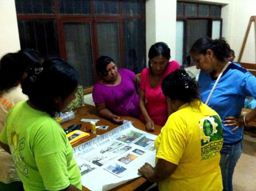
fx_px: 258
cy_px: 96
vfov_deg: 40.6
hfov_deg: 52.7
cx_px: 128
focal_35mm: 35
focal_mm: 3.85
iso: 1000
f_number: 2.8
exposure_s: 1/15
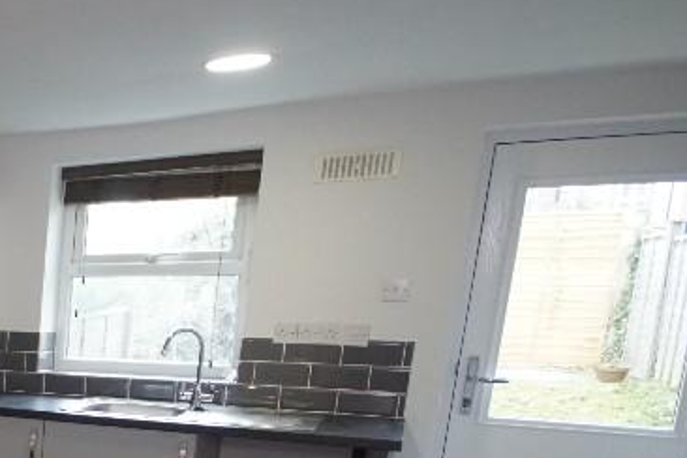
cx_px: -227
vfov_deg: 29.7
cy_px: 463
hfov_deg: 32.9
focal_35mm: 42
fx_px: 801
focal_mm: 10
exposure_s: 1/160
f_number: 4
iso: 1600
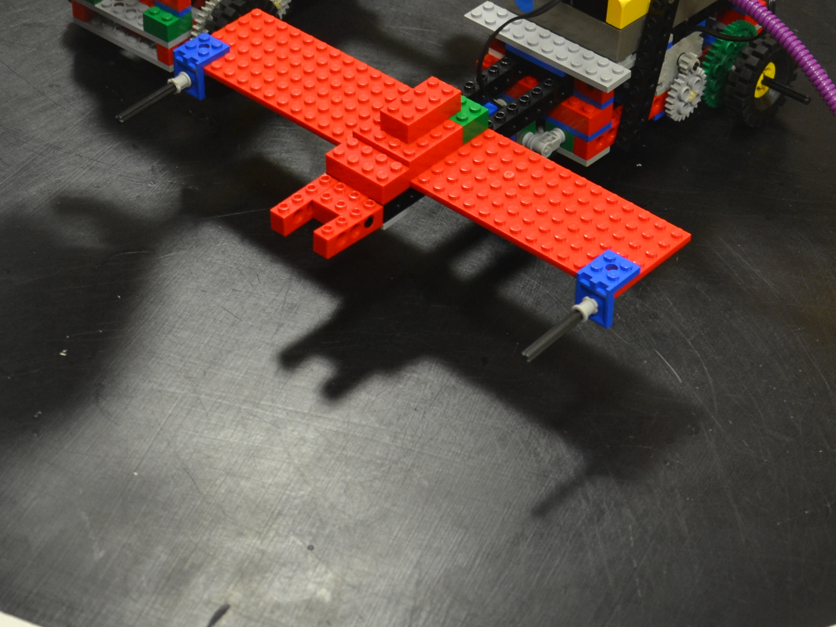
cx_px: 332
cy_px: 93
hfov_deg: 20.6
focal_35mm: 95
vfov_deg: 15.4
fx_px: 2294
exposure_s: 1/30
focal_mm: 26
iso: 400
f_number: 4
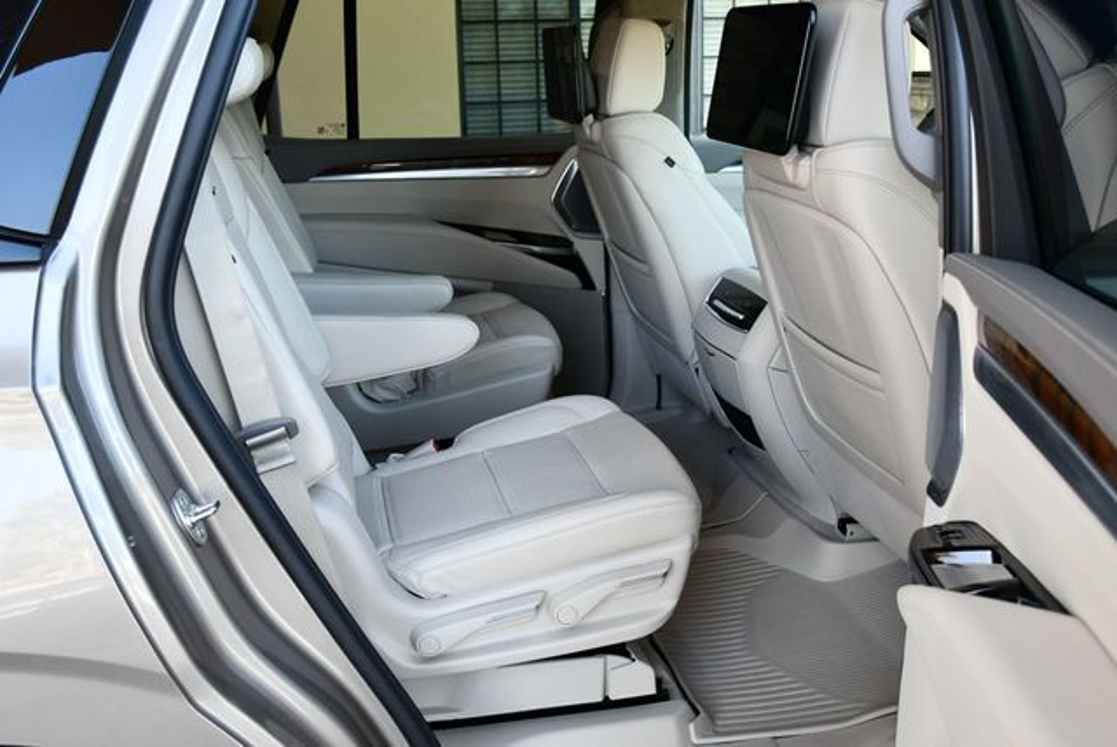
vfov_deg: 36.9
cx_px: 558
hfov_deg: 53.1
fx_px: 1118
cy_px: 374
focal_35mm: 36
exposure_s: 1/250
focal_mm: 18
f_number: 3.5
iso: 640
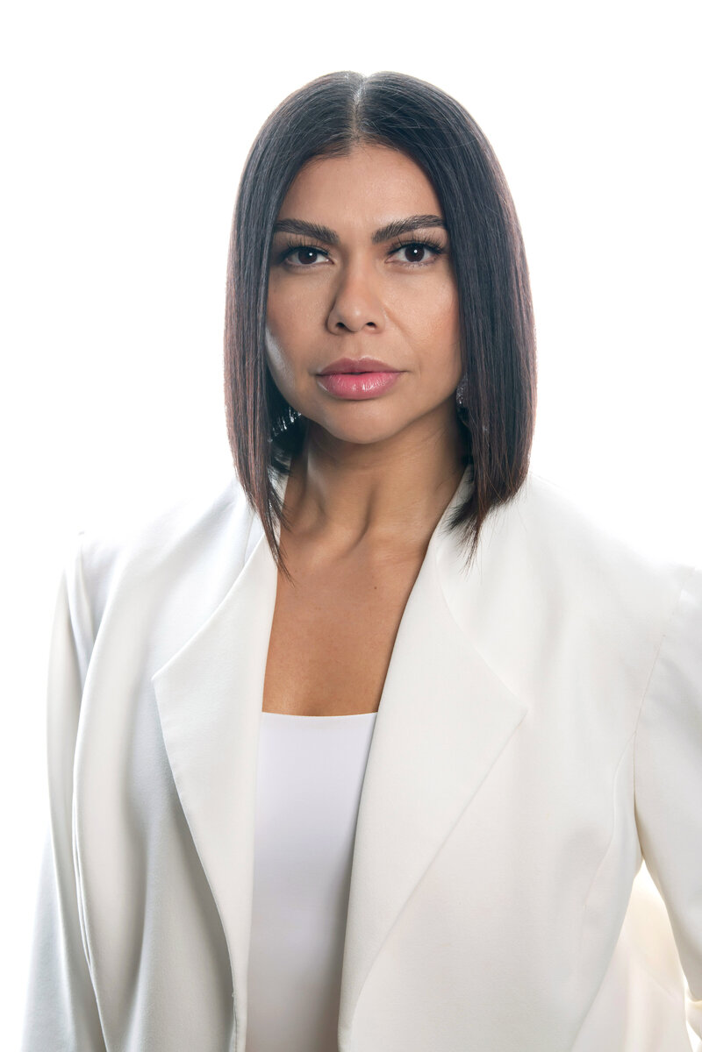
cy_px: 526
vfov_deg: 18.6
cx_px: 351
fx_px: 3217
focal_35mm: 110
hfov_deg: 12.5
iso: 200
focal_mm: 110
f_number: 10
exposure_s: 1/160
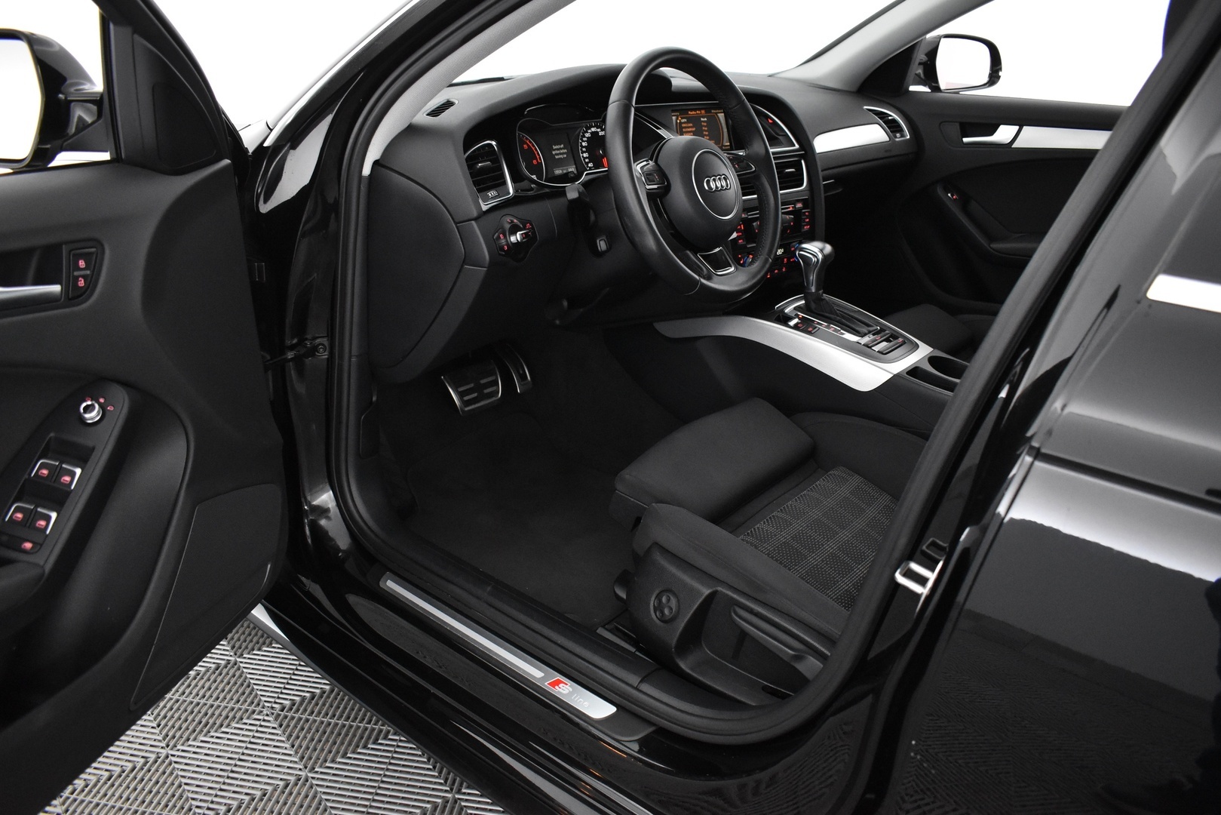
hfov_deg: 67.4
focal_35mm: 27
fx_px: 916
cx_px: 610
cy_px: 408
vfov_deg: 47.9
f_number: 4
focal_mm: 18
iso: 3200
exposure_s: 1/60
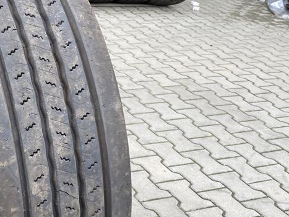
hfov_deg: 31.9
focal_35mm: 57
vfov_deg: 25.6
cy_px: 133
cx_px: 20
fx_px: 476
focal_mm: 4.25
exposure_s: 1/568
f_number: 1.8
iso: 32
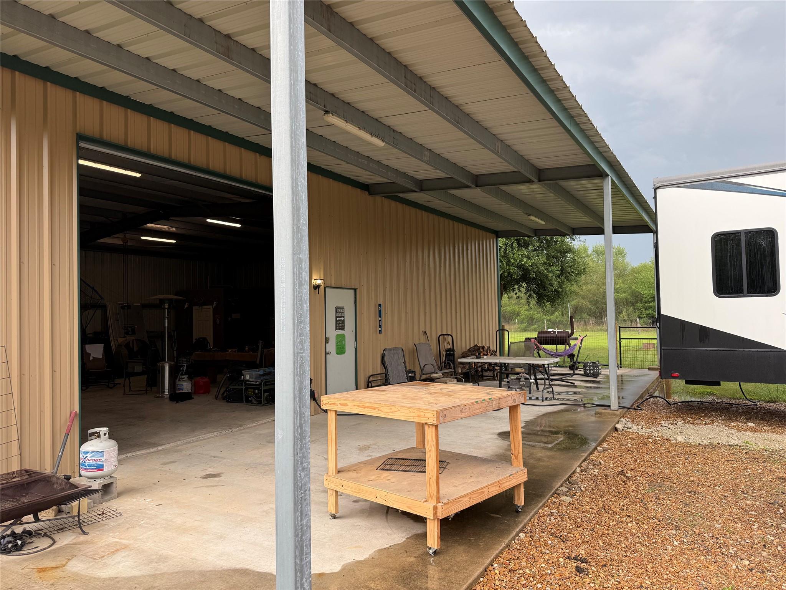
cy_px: 295
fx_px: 545
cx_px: 393
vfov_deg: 56.8
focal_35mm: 24
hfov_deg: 71.6
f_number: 1.78
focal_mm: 6.76
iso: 80
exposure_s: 1/358
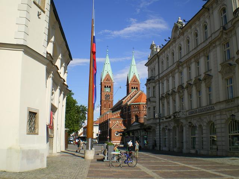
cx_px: 120
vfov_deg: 37.7
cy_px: 90
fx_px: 262
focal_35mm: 38
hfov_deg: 49.0
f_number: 4.6
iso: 64
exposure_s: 1/500
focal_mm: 6.3
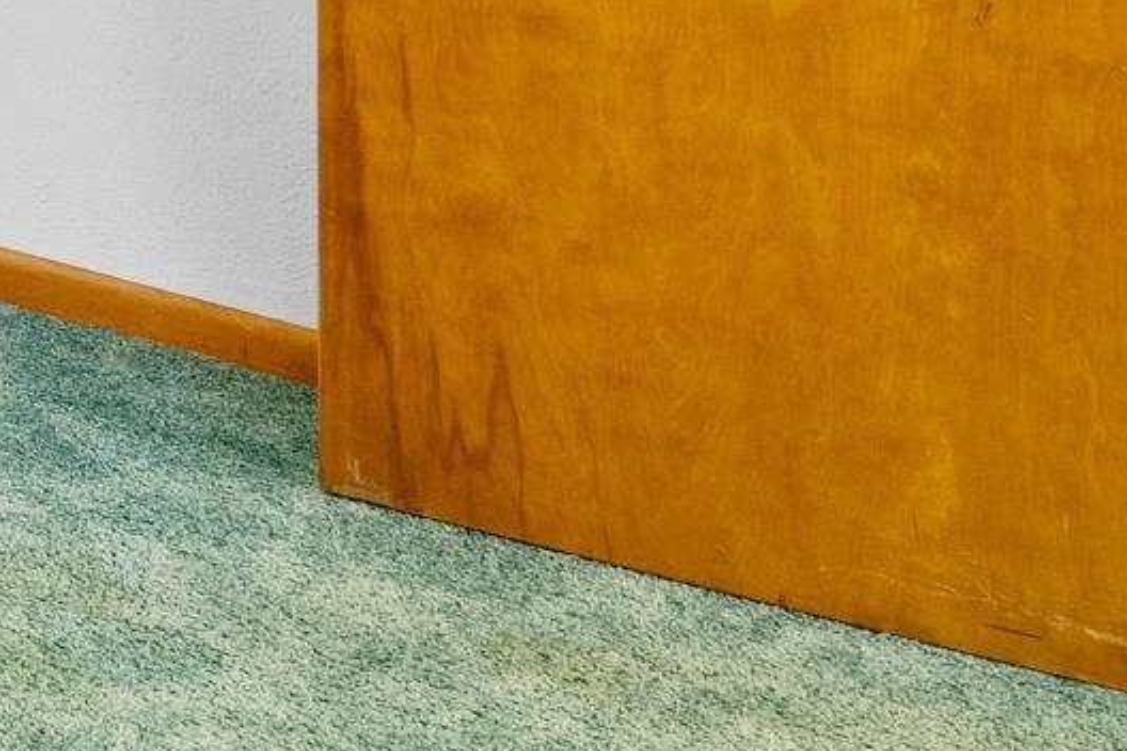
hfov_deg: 16.0
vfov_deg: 15.5
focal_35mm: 71
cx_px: -1466
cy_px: -735
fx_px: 2223
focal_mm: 10
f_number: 9
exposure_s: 3.2
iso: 200
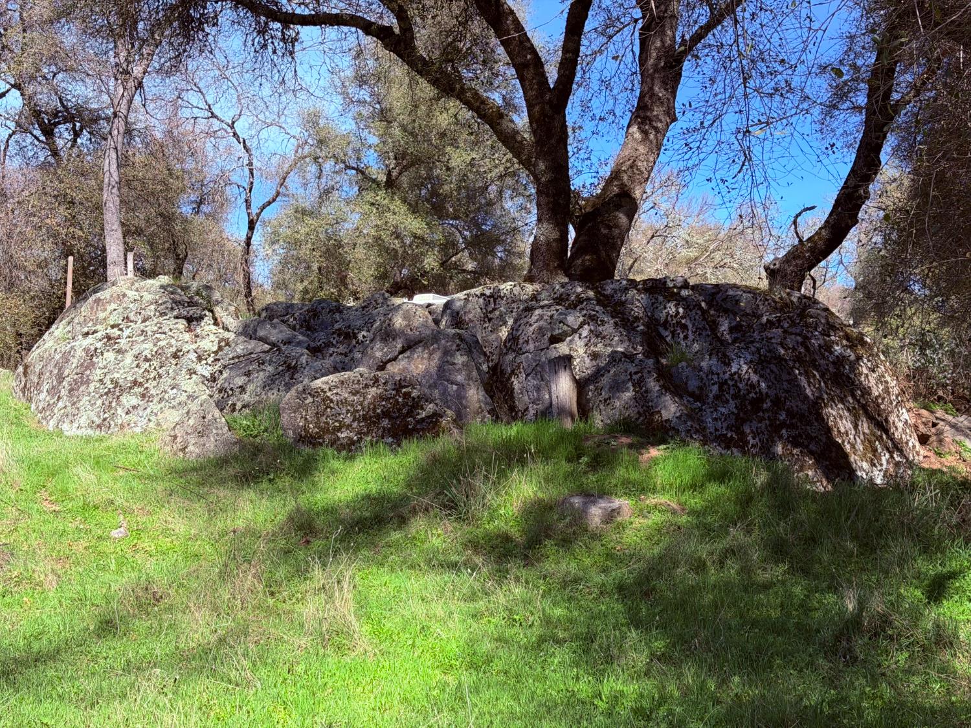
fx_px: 1346
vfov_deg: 30.3
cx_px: 486
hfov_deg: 39.7
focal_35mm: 48
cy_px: 364
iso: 64
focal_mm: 6.76
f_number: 1.78
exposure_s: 1/1608
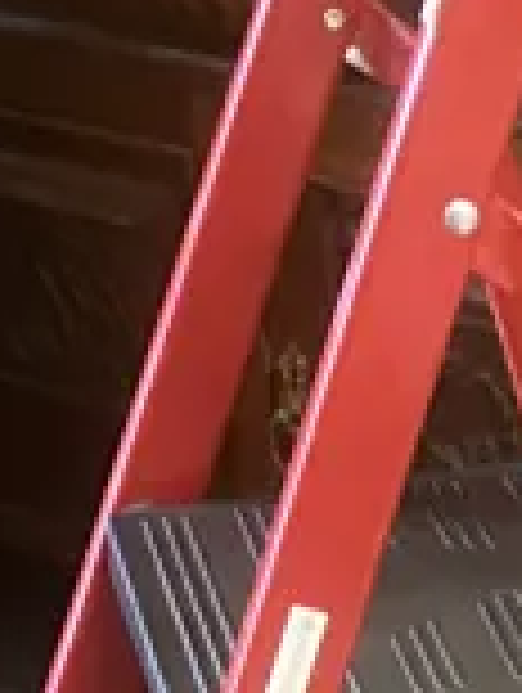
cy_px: 1130
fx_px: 3729
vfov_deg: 10.2
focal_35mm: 186
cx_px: 986
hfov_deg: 7.7
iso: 250
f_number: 1.8
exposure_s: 1/33
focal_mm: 3.99
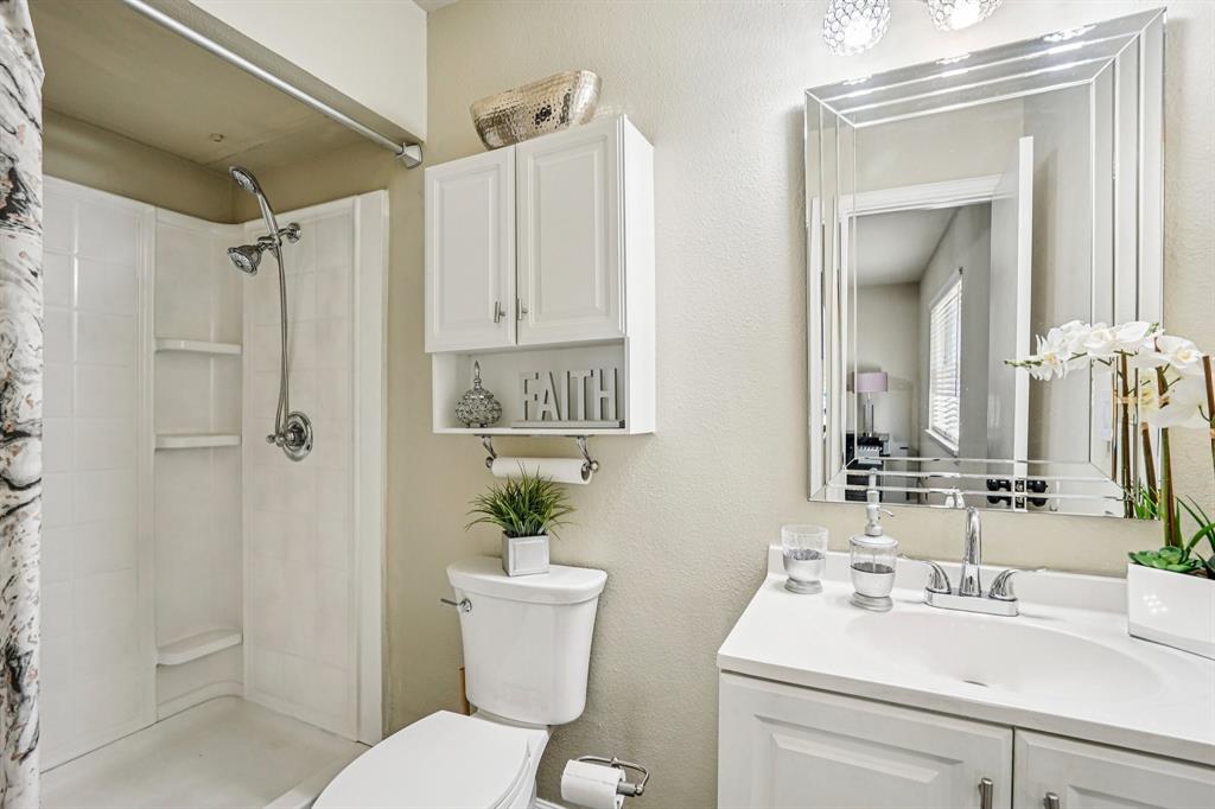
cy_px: 404
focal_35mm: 16
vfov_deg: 73.7
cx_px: 608
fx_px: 540
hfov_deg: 96.8
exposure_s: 1/15
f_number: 8
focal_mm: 16
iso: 400
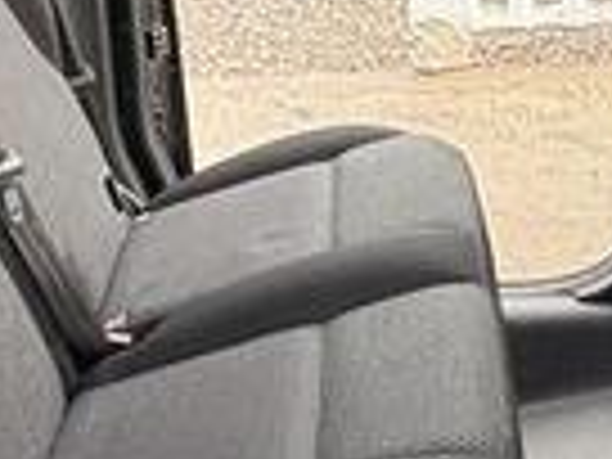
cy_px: 288
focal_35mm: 92
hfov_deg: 21.1
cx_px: 454
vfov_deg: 16.0
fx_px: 1627
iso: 200
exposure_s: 1/99
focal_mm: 2.22
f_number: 2.2
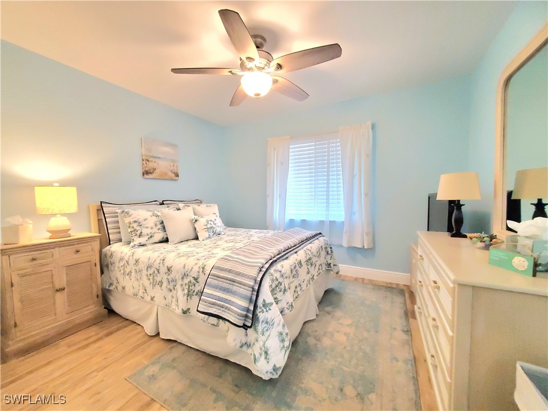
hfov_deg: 106.2
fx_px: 206
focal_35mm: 13
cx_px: 274
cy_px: 206
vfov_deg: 89.9
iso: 500
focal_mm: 1.8
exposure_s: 1/60.2
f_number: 2.2
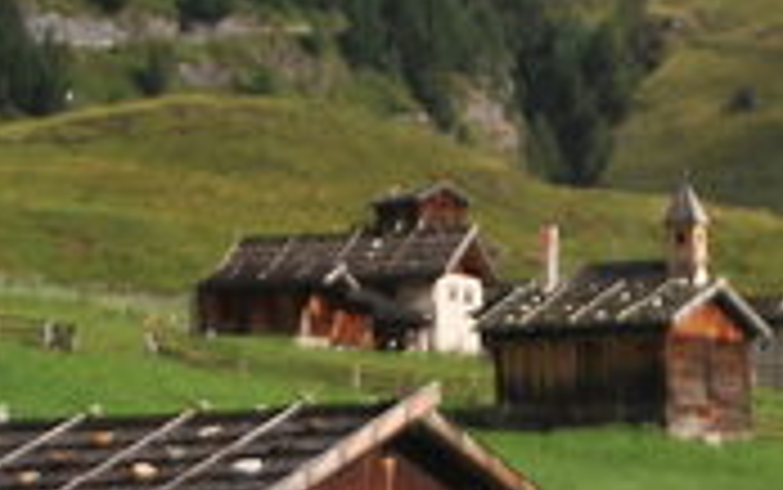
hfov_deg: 7.2
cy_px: 310
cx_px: 810
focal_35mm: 290
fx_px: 6187
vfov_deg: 4.5
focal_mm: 55
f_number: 5.6
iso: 200
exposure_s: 1/2500
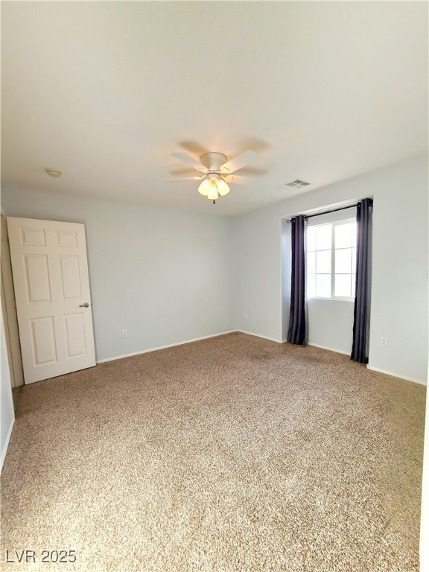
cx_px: 214
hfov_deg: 89.9
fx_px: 215
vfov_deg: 106.2
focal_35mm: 13
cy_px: 286
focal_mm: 2.2
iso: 64
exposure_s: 1/120
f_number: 2.2
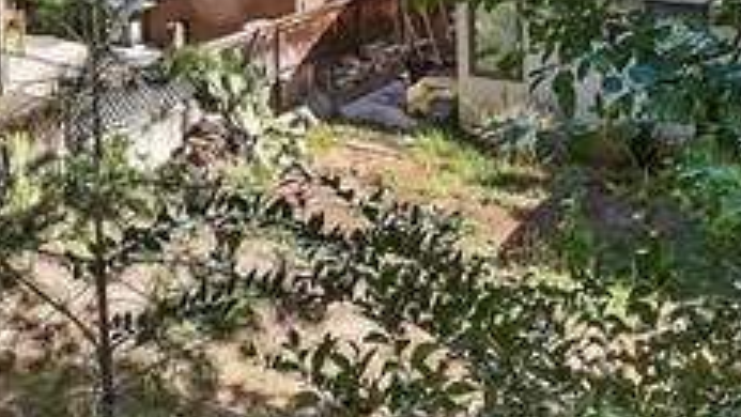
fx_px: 1277
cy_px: -281
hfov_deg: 32.3
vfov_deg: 16.3
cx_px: 346
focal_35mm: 65
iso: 500
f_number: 18
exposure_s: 1/250
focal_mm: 14
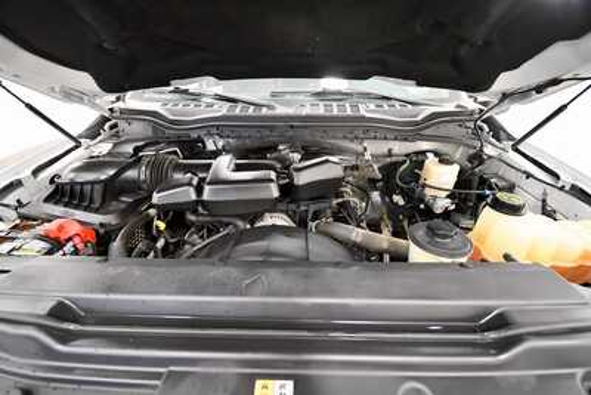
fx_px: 246
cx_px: 296
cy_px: 198
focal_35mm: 15
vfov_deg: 77.4
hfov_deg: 100.4
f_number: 4.5
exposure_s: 1/100
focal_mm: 10
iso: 3200
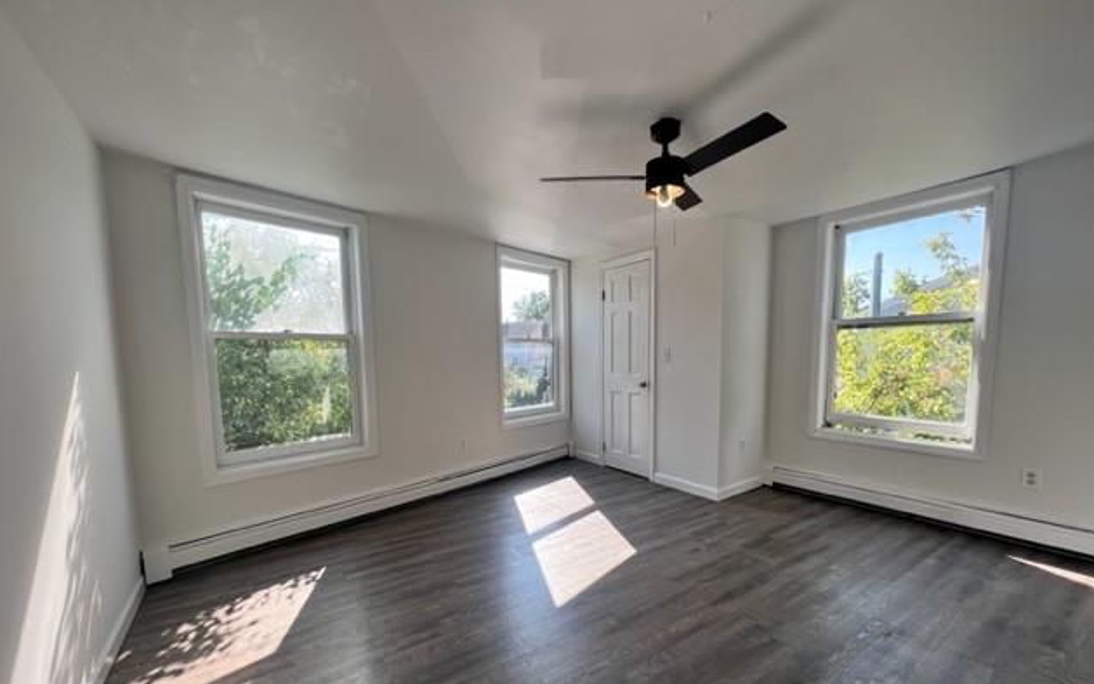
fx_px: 417
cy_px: 399
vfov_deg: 78.0
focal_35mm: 14
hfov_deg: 105.3
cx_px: 550
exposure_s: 1/316
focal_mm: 1.57
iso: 32
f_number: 1.8
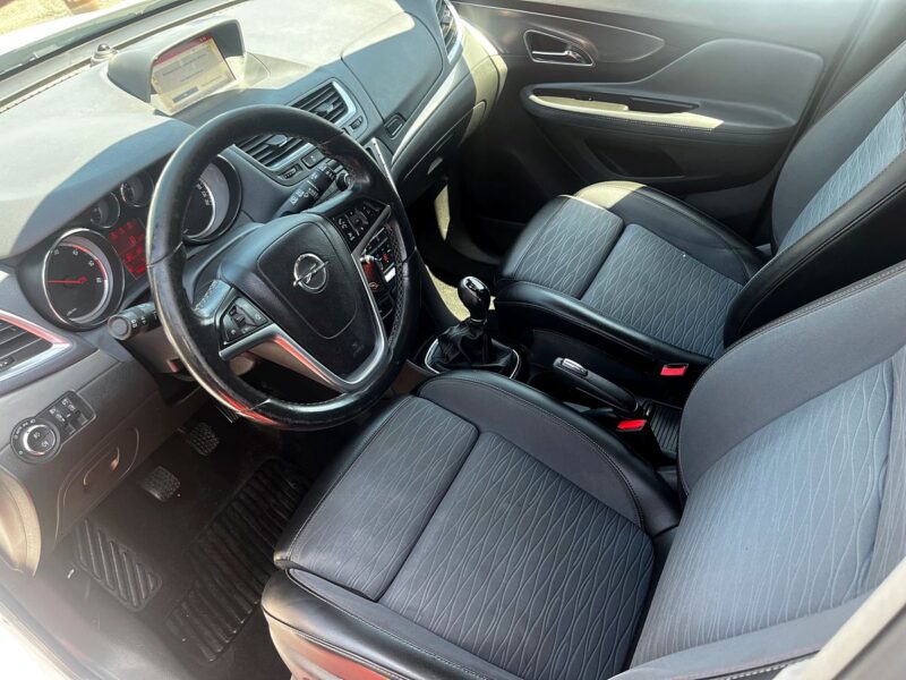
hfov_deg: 67.3
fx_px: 680
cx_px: 453
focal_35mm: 26
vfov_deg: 53.1
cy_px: 340
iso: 80
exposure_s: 1/121
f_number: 1.6
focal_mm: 5.1
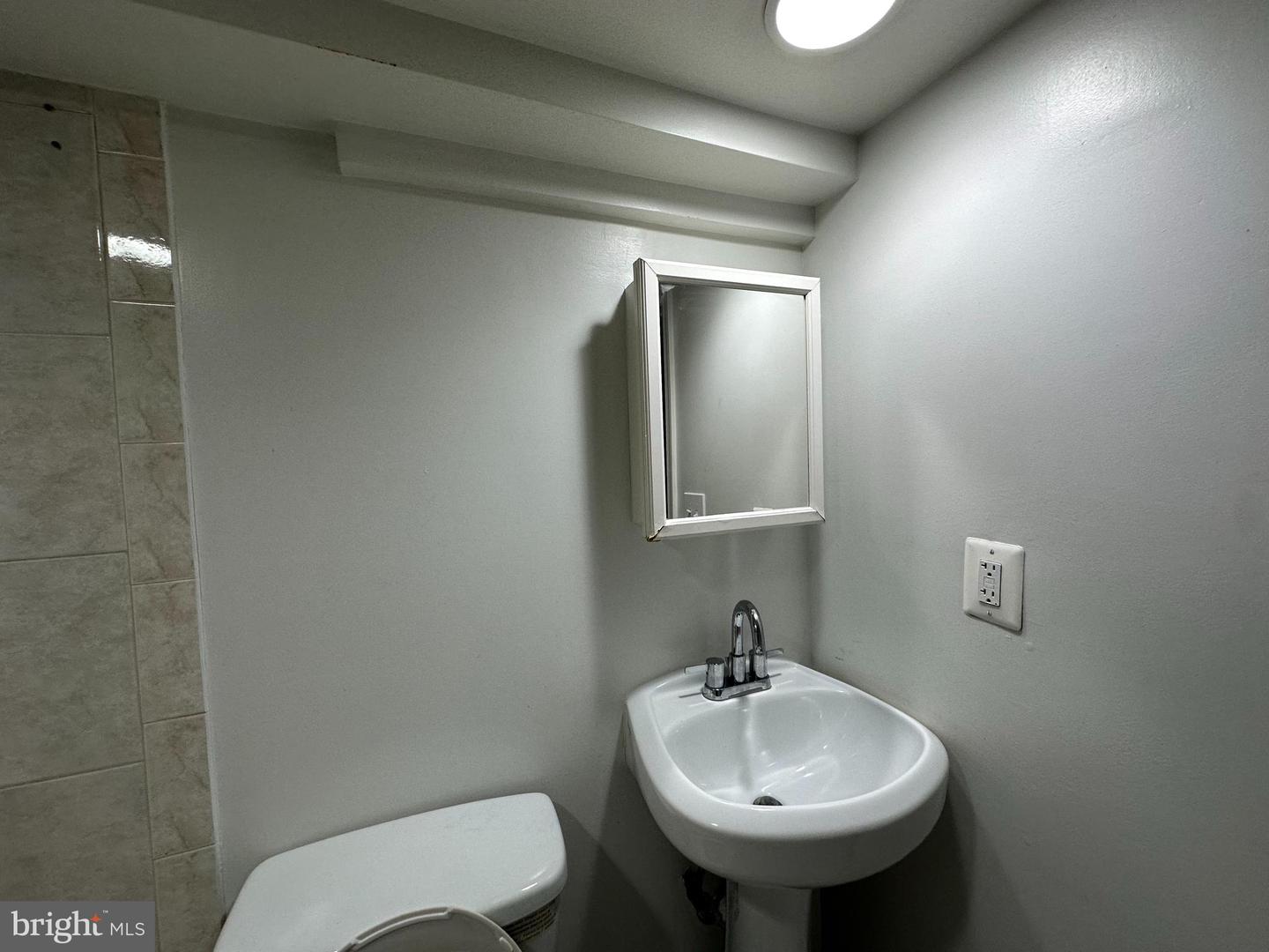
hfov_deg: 102.1
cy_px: 476
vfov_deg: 85.7
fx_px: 513
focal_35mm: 14
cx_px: 634
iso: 125
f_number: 2.2
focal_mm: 2.22
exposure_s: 1/120
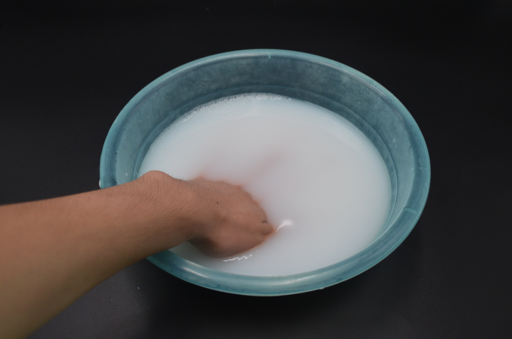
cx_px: 256
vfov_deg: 34.1
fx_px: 554
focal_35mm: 39
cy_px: 170
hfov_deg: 49.6
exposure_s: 1/640
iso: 800
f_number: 4.2
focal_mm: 26
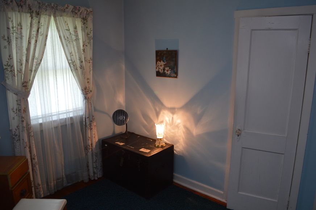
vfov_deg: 47.9
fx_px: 237
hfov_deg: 67.4
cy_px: 105
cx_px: 158
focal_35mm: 27
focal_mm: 18
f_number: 3.5
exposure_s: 1/30
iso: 400
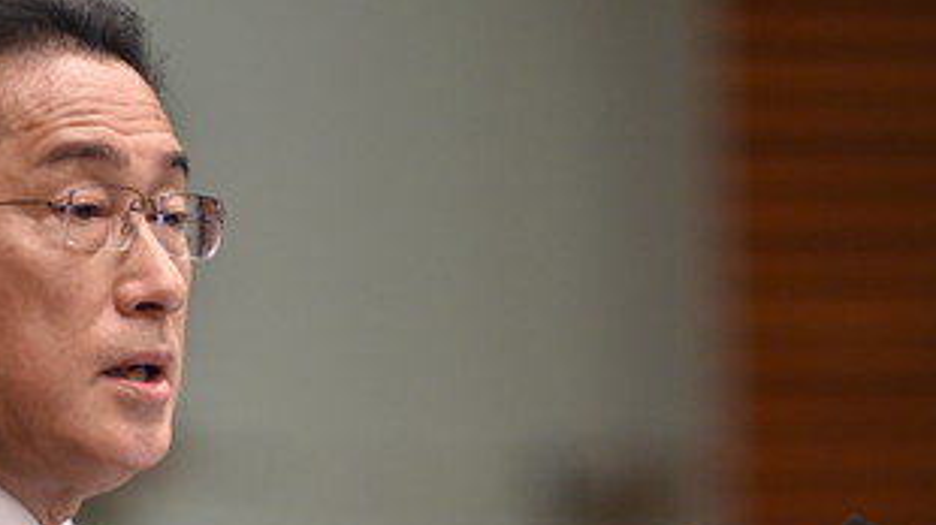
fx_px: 15107
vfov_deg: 2.0
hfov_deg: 3.5
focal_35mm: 609
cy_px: 498
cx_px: 299
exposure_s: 1/500
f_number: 4
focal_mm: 300
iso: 1600
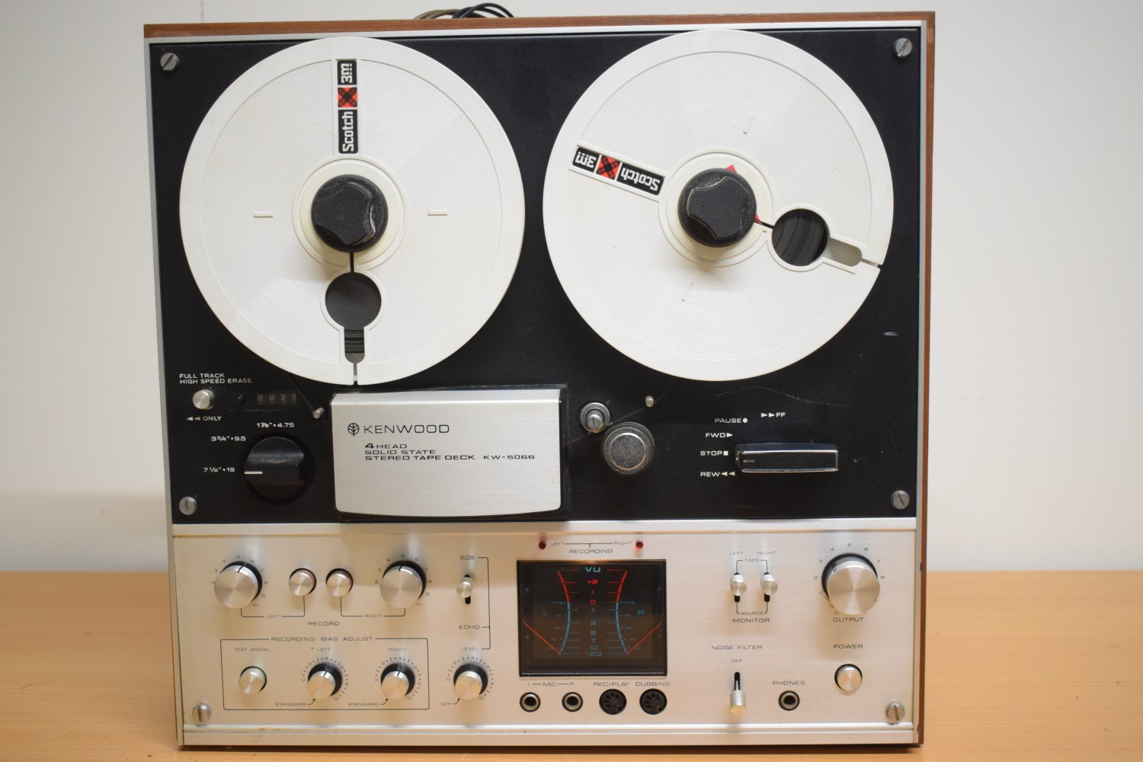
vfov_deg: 29.9
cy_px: 381
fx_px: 1429
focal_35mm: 45
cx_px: 572
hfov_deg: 43.6
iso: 2000
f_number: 4.2
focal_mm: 30
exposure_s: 1/125
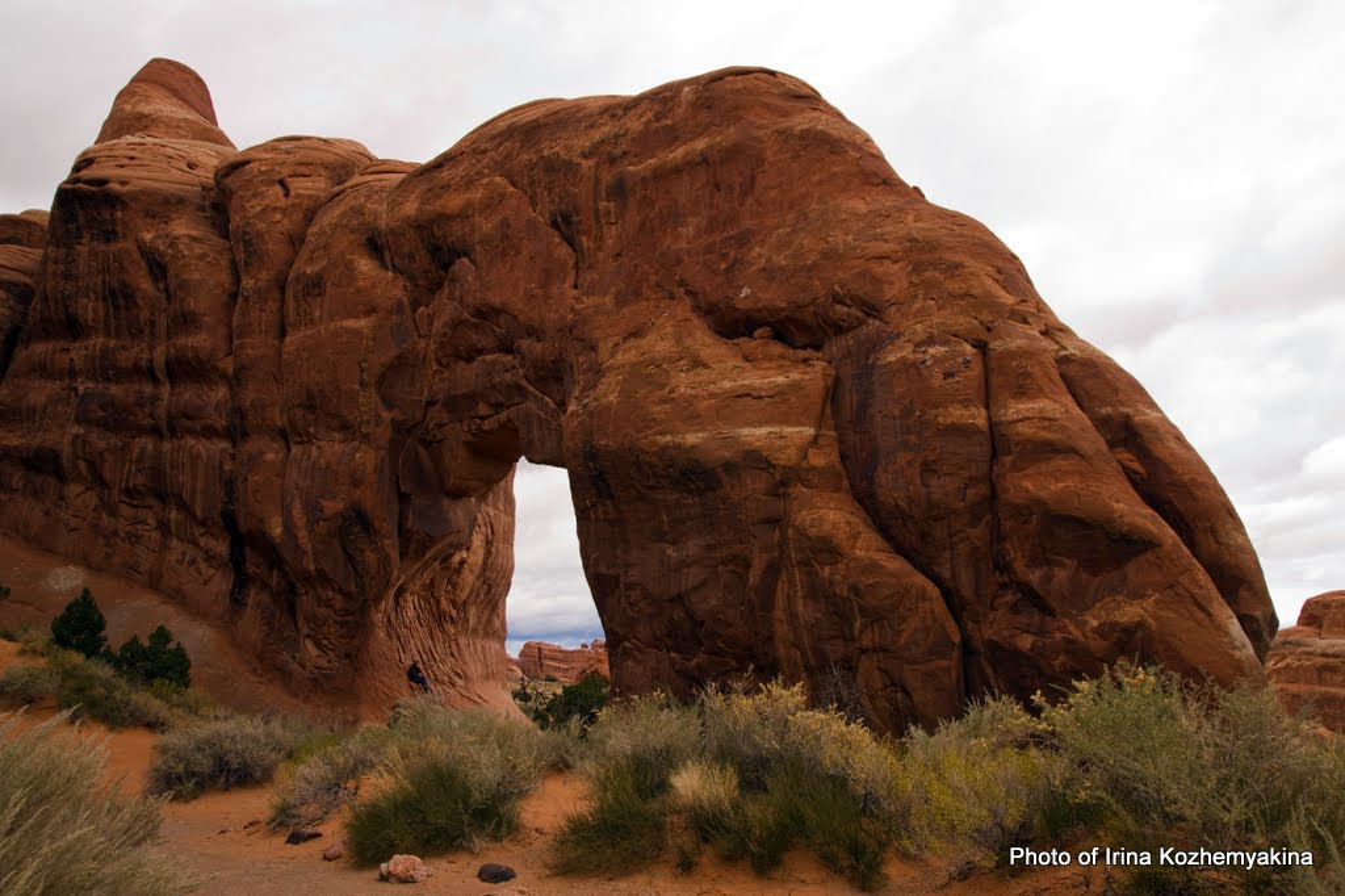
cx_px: 672
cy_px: 448
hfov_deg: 61.9
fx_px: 1120
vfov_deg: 43.6
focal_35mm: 30
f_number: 8
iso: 200
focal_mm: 20
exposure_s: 1/80
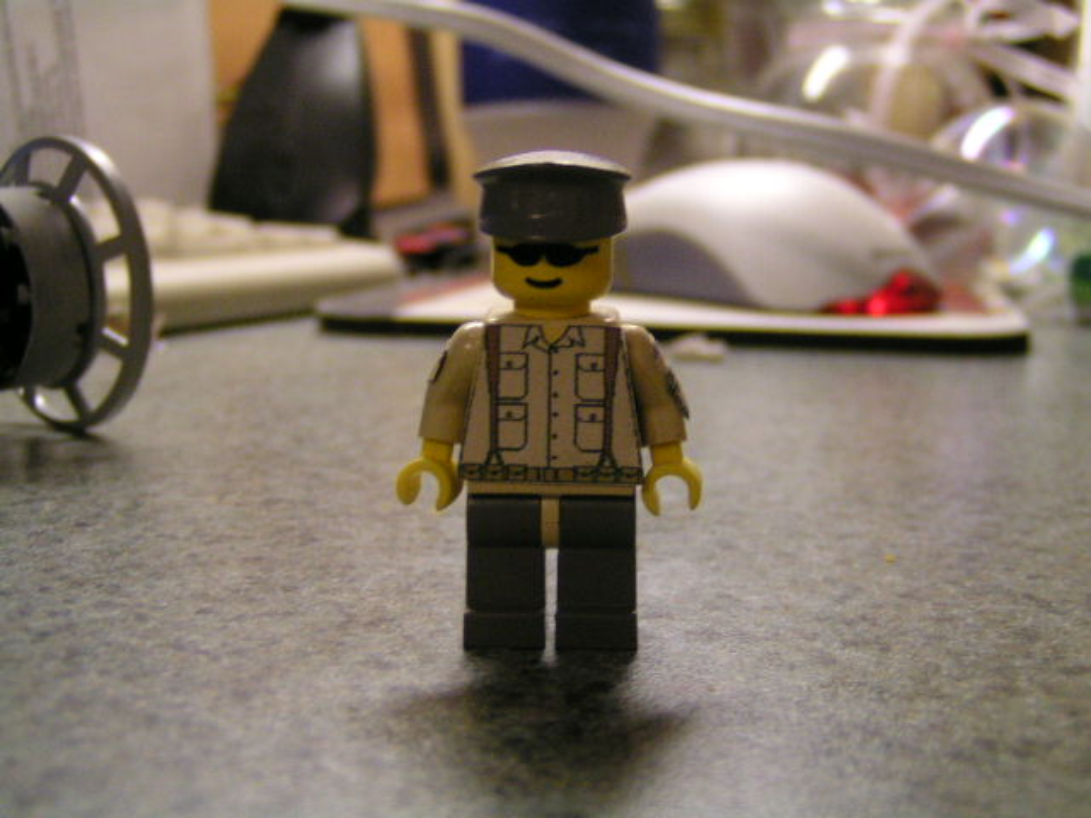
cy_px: 409
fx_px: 1355
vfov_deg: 33.6
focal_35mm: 43
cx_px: 546
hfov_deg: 43.9
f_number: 2.8
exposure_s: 1/25
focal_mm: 6.6
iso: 200
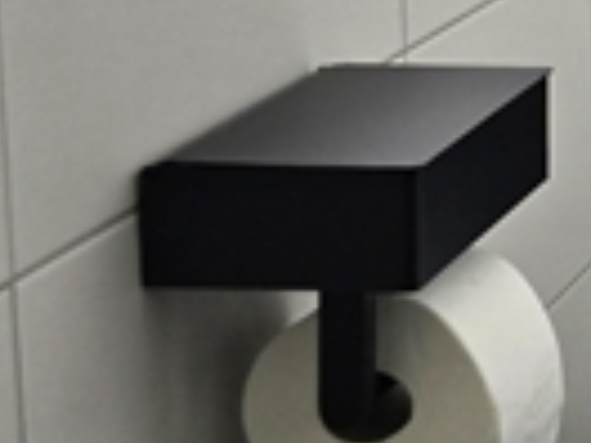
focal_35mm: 139
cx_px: 1509
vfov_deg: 10.3
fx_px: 2373
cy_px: -228
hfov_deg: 11.3
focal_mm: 6.3
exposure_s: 1/180
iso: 80
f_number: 1.7
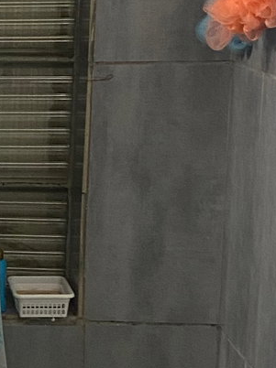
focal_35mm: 138
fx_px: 1469
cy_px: 263
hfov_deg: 10.0
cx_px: -256
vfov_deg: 14.3
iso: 100
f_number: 1.8
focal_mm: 4.25
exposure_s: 1/60
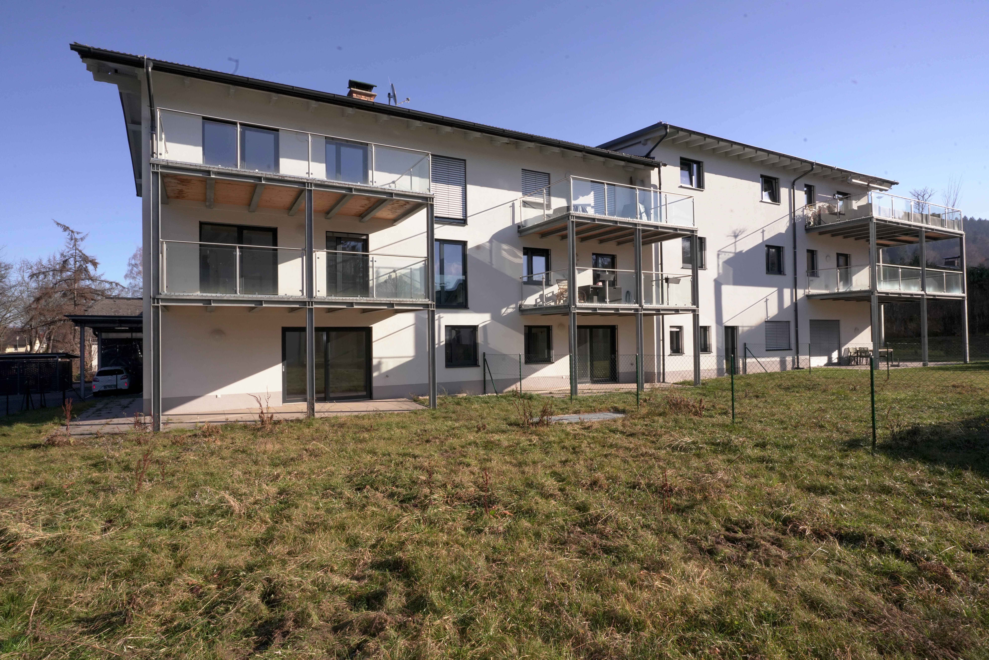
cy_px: 330
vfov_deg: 61.9
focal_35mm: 20
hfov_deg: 84.0
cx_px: 494
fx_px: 549
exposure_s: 1/250
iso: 800
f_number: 22
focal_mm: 20
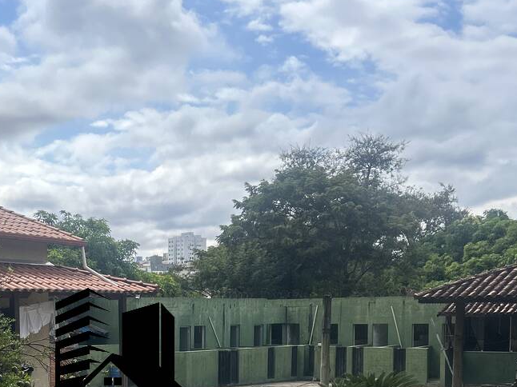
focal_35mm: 58
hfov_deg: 32.5
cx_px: 118
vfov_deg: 24.1
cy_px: 387
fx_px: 866
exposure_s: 1/4115
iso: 50
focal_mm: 5.7
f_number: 1.5
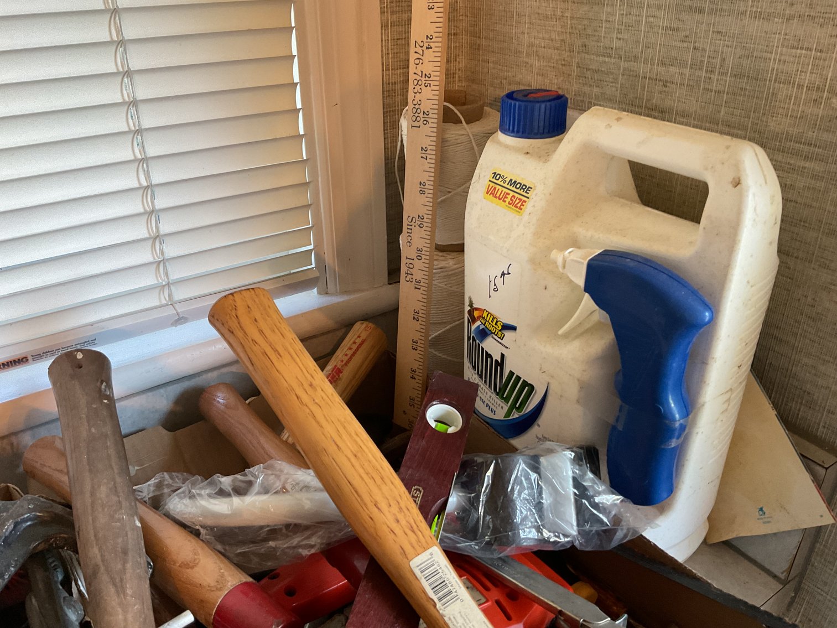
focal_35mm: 29
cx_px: 418
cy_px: 314
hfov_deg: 61.7
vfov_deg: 48.2
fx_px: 701
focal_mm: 3
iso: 100
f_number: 1.8
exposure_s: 1/60
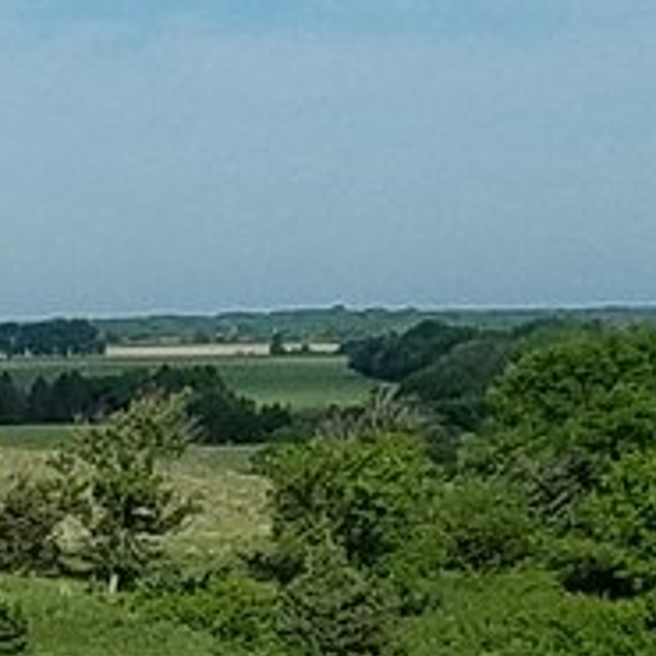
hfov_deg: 8.9
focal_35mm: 188
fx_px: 4031
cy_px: 888
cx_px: -537
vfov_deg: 9.1
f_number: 1.7
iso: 50
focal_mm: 4.2
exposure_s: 1/4576
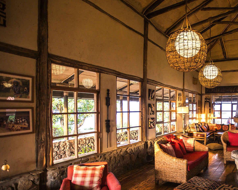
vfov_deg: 54.5
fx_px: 183
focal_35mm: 26
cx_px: 182
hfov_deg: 61.8
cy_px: 115
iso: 800
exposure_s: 1/40
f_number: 3.2
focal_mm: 17
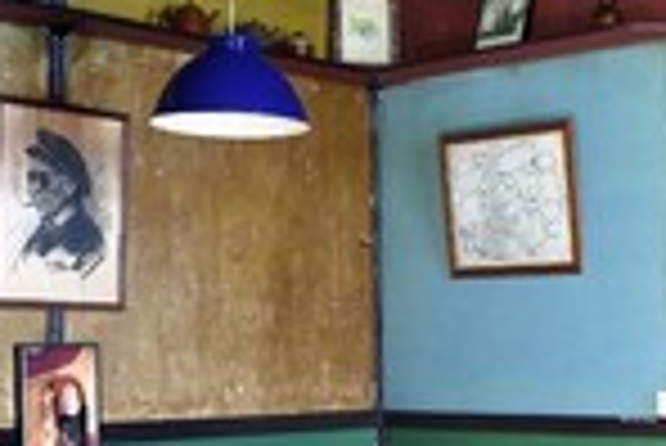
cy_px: 338
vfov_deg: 19.9
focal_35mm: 68
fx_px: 1259
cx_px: 621
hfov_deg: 28.3
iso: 800
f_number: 6.3
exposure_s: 1/30
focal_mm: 24
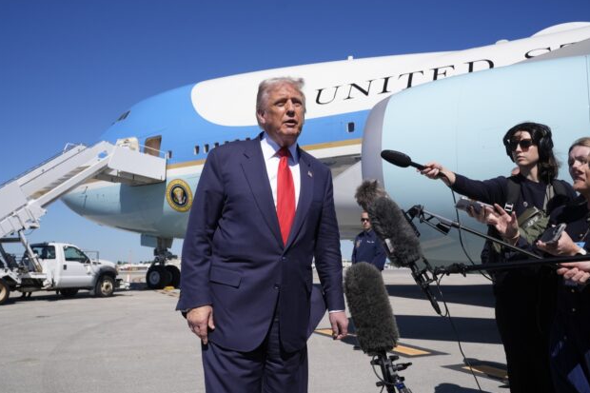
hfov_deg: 60.3
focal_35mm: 31
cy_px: 192
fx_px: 508
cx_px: 299
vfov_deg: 42.3
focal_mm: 30
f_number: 8
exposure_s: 1/1600
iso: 400
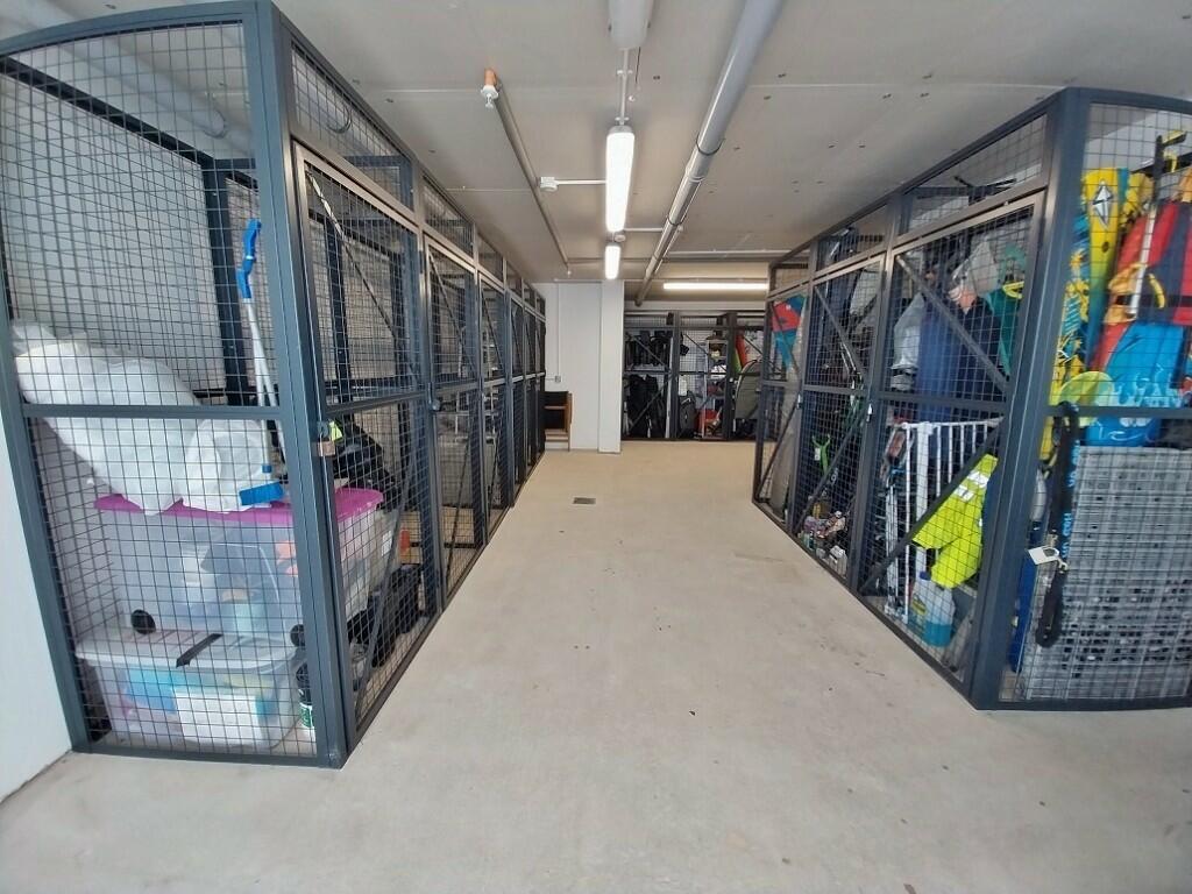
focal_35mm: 13
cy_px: 447
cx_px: 596
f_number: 2.2
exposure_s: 1/60.2
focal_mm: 1.13
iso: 80
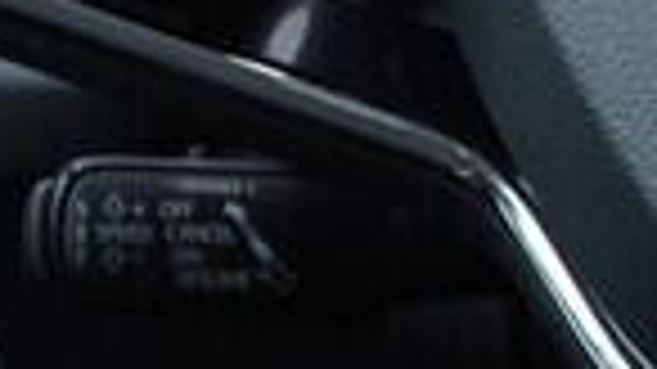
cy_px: -200
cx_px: 1089
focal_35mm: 265
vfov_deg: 4.5
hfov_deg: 7.9
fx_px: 4615
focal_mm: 24
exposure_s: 1/40
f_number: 2.8
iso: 250
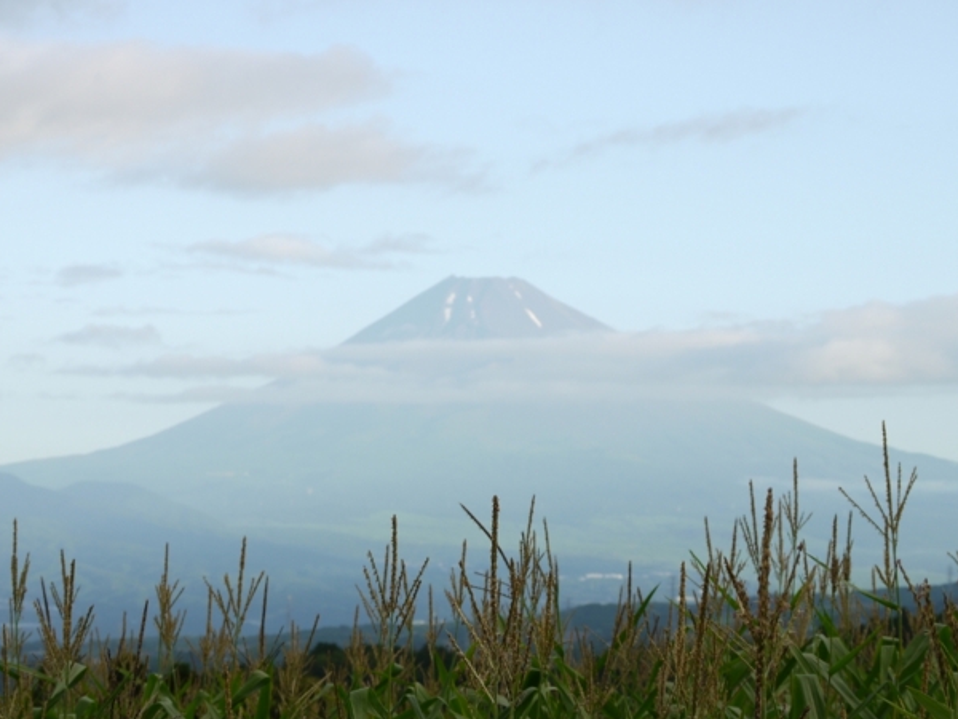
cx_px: 461
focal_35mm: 136
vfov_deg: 10.9
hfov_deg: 14.5
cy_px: 444
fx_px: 3764
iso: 100
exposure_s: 1/80
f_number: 9
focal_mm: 51
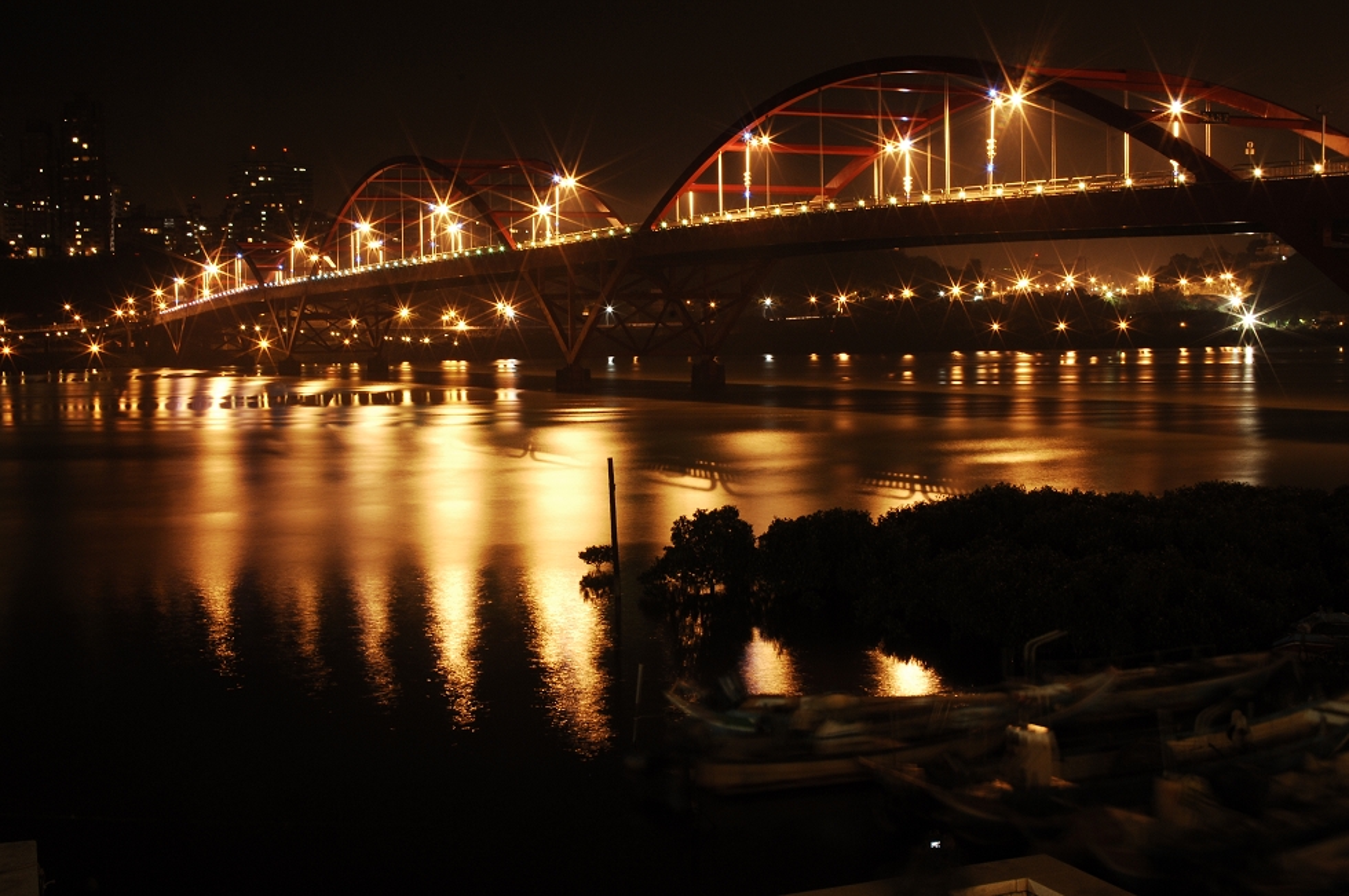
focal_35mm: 45
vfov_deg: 29.8
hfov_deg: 43.6
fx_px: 1684
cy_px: 448
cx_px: 674
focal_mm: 30
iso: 320
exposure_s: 30
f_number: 16
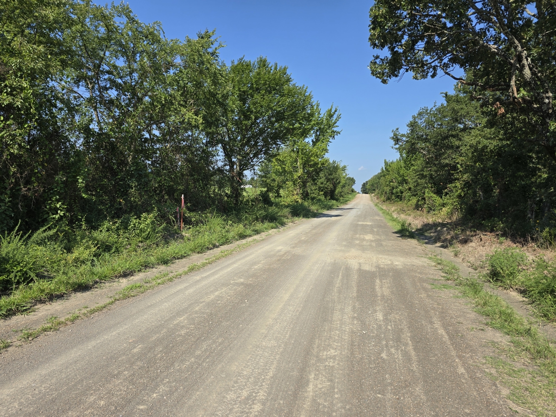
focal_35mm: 23
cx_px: 278
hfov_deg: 73.9
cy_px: 208
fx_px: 369
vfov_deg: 58.9
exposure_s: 1/779
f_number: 1.7
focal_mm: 6.3
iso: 12
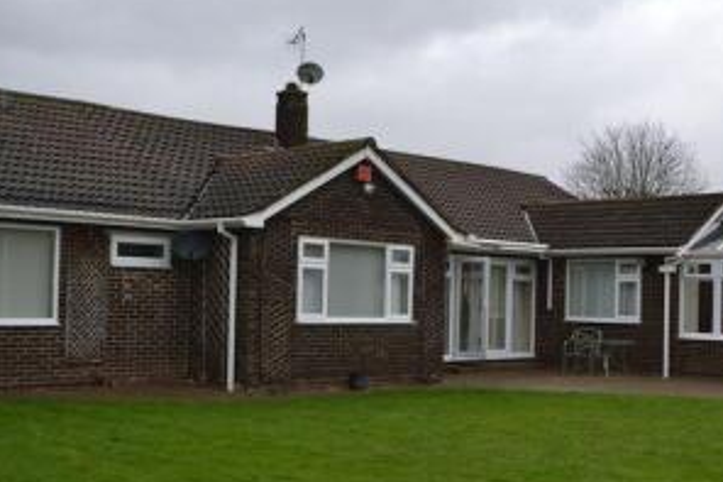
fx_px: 1064
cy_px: 256
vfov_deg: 25.5
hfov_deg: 37.4
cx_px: 442
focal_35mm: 53
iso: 110
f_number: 4
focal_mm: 22
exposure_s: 1/125
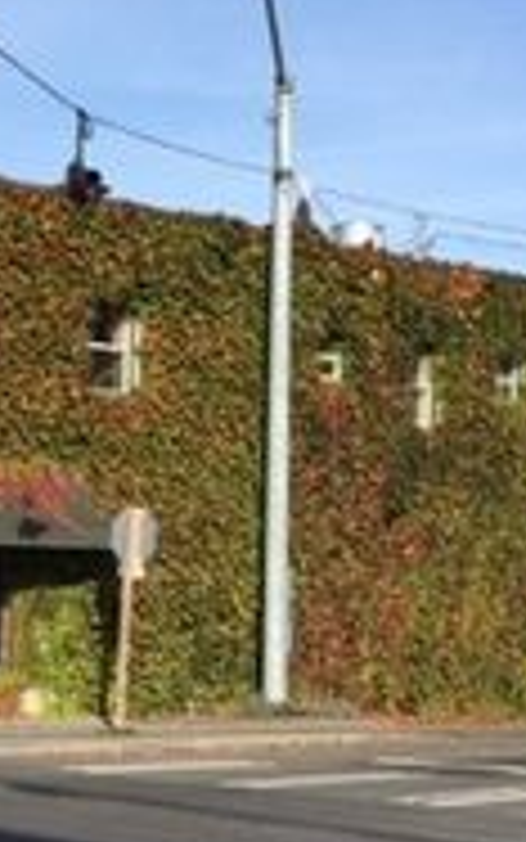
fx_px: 1879
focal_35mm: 82
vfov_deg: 25.1
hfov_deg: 15.6
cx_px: -9
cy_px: 565
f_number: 2.2
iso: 32
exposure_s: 1/1464
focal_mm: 4.15
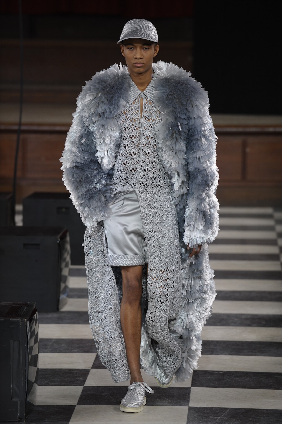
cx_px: 141
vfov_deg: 10.3
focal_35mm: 200
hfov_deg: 6.9
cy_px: 212
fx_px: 2353
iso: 1000
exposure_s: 1/500
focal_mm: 200
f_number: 4
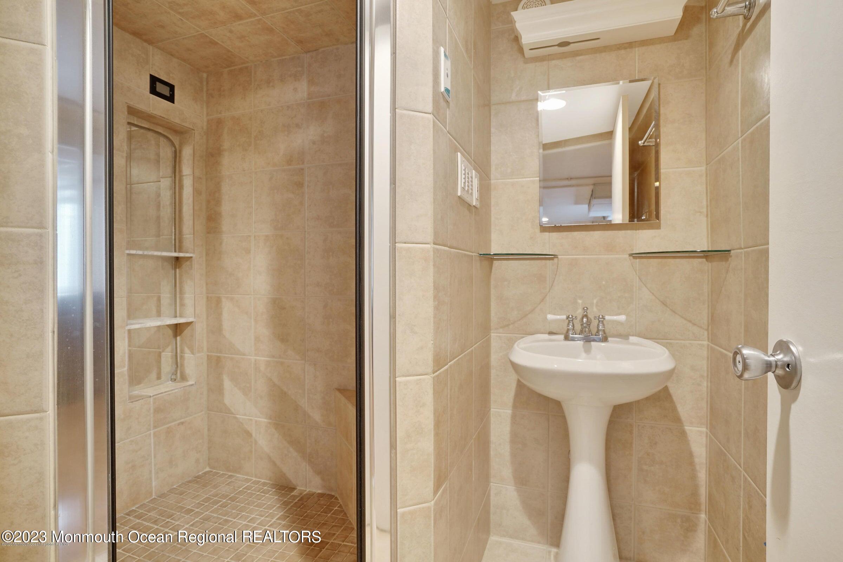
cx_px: 422
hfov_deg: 90.0
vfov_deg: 67.4
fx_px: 421
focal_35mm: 18
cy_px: 281
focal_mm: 18
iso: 200
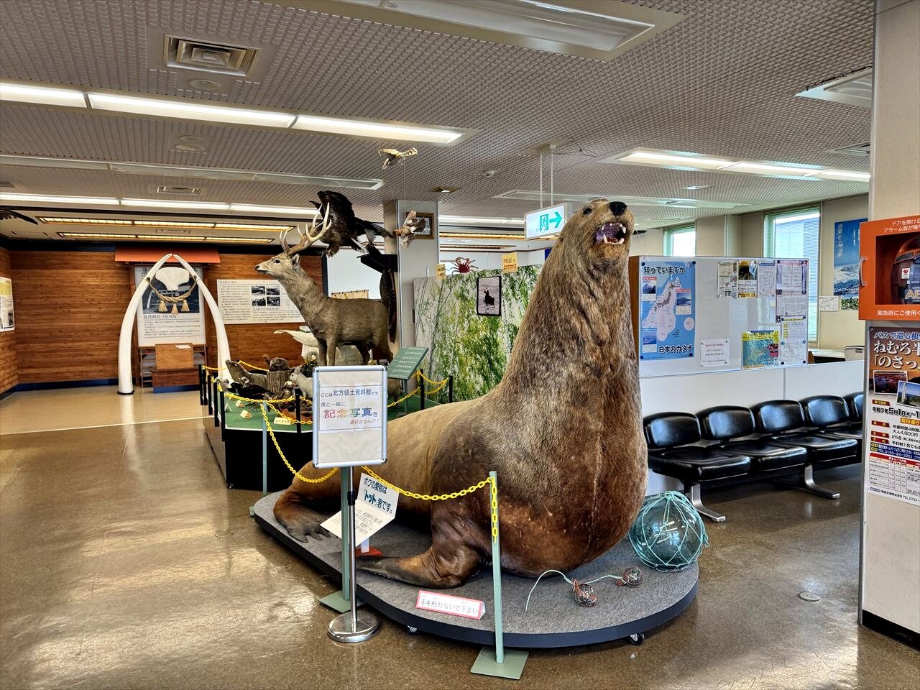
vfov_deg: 56.8
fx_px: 638
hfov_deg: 71.6
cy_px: 345
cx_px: 460
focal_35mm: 24
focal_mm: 6.8
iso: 125
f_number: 1.8
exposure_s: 1/100
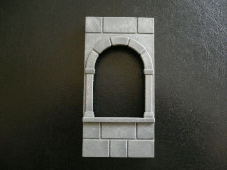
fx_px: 230
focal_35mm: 35
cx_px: 114
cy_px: 85
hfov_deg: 52.6
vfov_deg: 40.7
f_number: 2.8
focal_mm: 5.8
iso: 200
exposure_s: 1/8
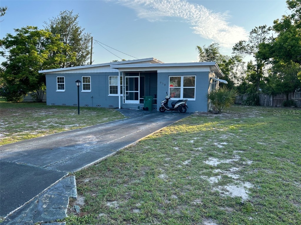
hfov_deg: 67.3
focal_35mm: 26
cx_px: 150
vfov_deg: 53.1
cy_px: 112
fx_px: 226
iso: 50
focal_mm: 5.7
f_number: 1.5
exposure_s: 1/1280
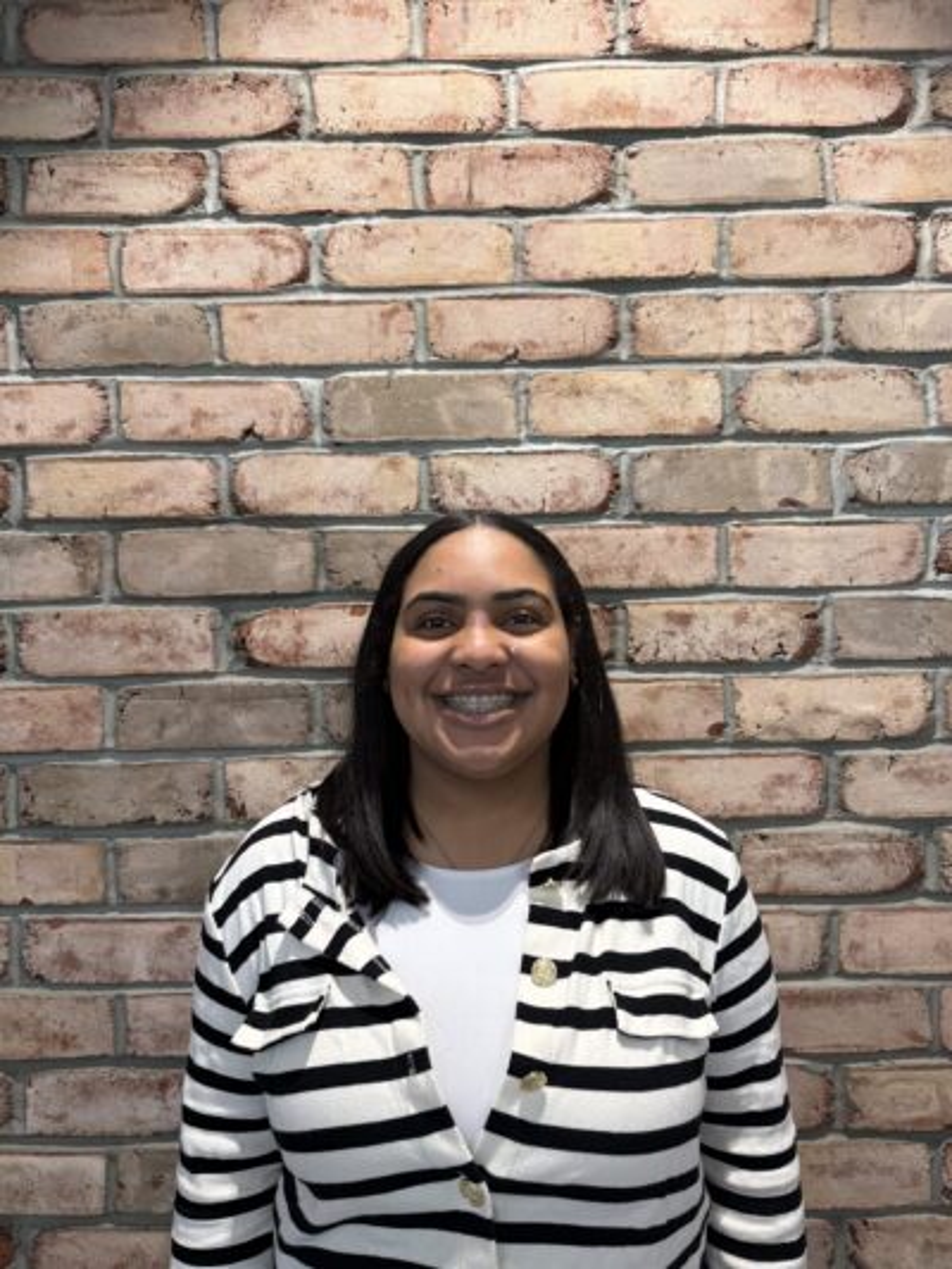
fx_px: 880
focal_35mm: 24
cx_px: 476
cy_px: 634
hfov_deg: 56.8
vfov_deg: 71.6
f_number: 1.78
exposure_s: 1/120
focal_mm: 6.76
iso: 160
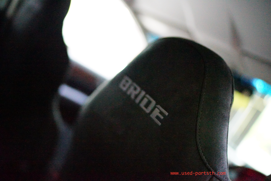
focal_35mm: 35
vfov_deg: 37.9
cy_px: 90
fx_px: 263
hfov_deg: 54.4
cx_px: 136
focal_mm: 35
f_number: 1.4
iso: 20000
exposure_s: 1/60
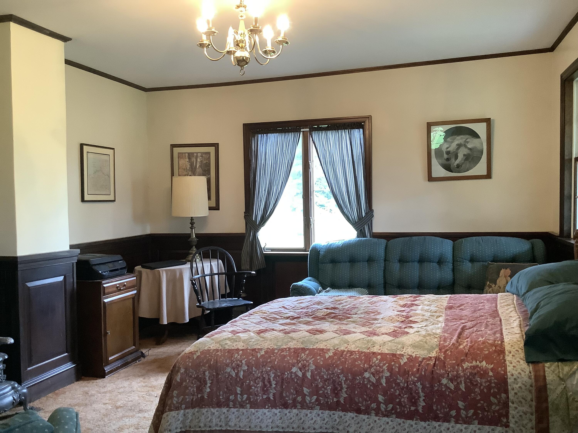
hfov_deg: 58.4
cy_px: 216
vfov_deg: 45.4
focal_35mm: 31
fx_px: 518
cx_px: 289
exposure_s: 1/50
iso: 250
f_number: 2.4
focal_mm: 3.3
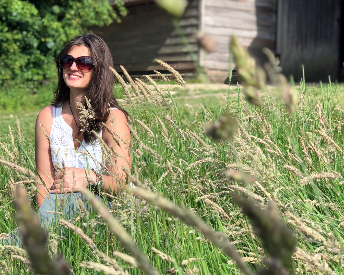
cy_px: 111
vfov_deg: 20.7
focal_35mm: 74
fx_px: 753
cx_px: 153
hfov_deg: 25.7
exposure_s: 1/527
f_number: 2.4
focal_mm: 6
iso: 16
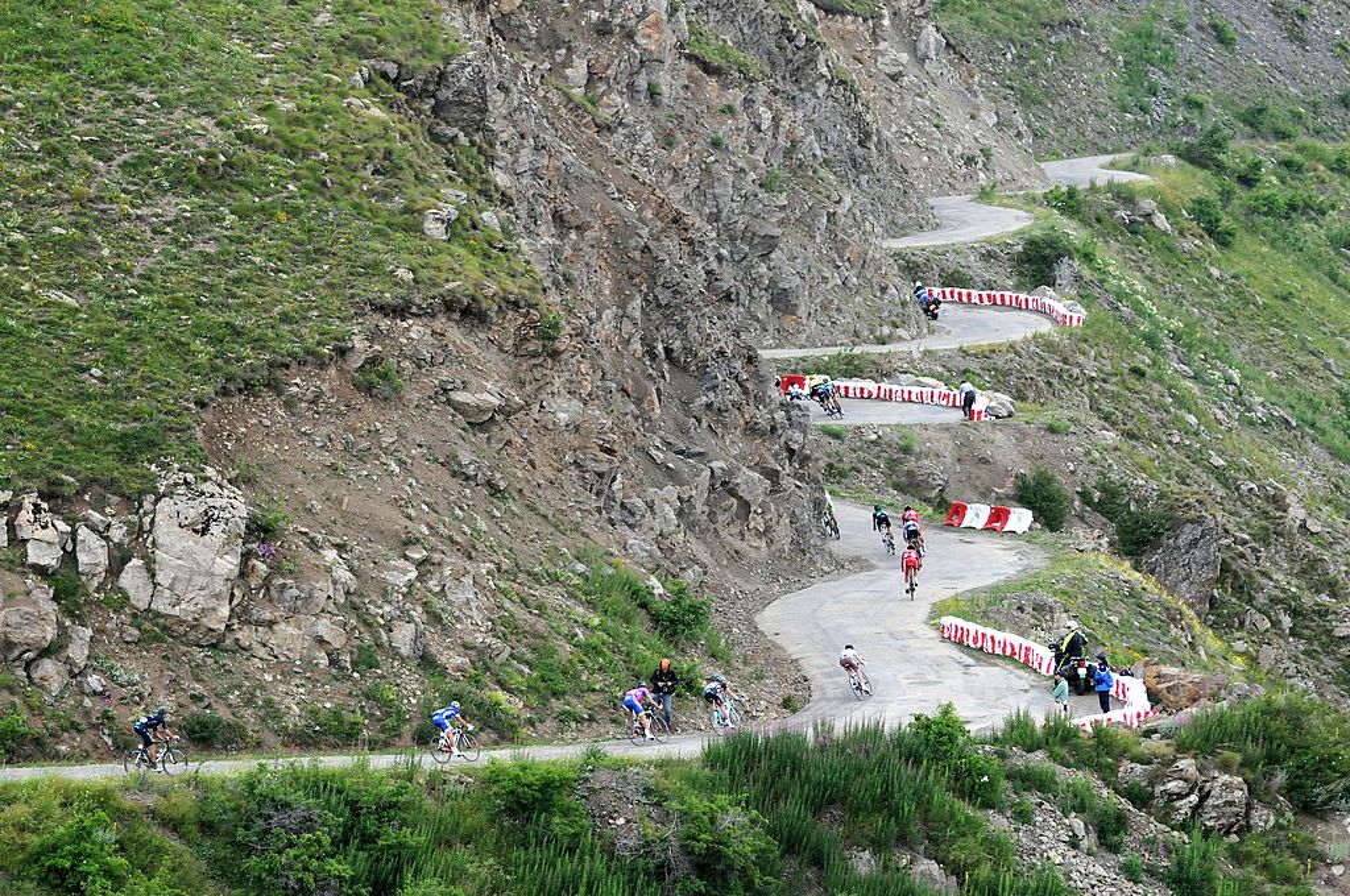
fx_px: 11236
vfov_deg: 4.6
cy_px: 448
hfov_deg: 6.9
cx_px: 675
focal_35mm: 300
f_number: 4.5
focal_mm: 200
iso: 1000
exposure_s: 1/1600
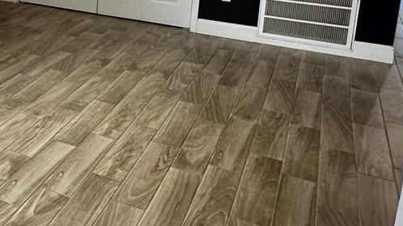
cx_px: -13
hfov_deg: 37.0
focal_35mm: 49
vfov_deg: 23.0
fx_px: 524
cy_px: -22
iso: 200
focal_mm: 2.22
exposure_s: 1/120
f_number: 2.2
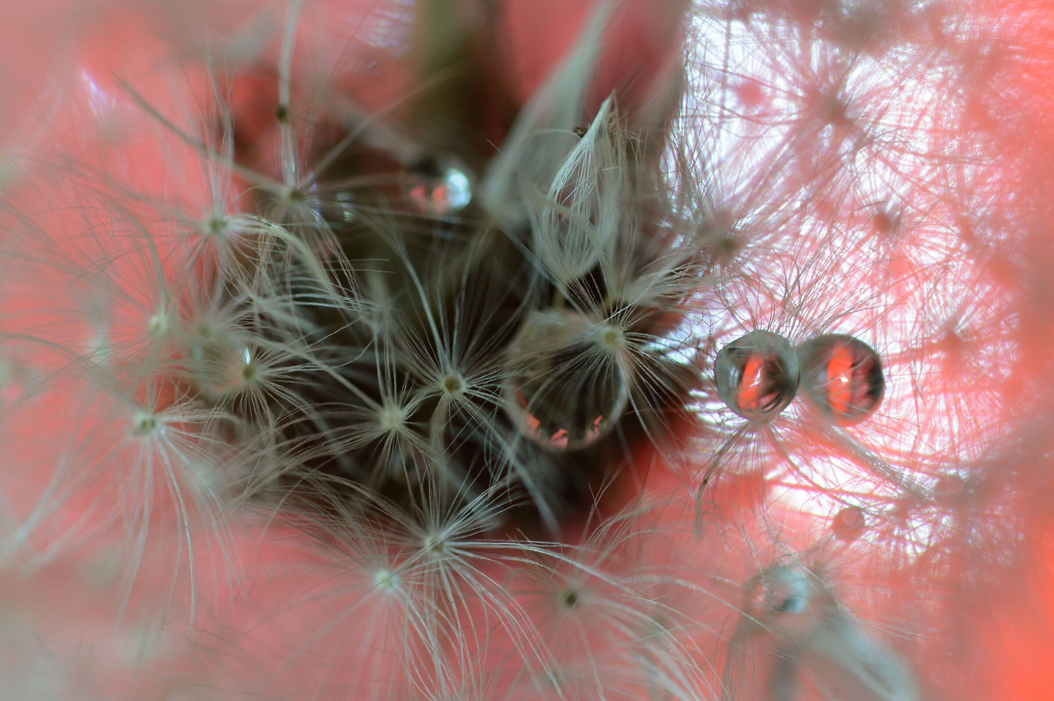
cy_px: 350
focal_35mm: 158
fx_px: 4607
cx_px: 527
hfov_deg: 13.1
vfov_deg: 8.7
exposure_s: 1/30
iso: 200
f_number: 6.3
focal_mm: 105
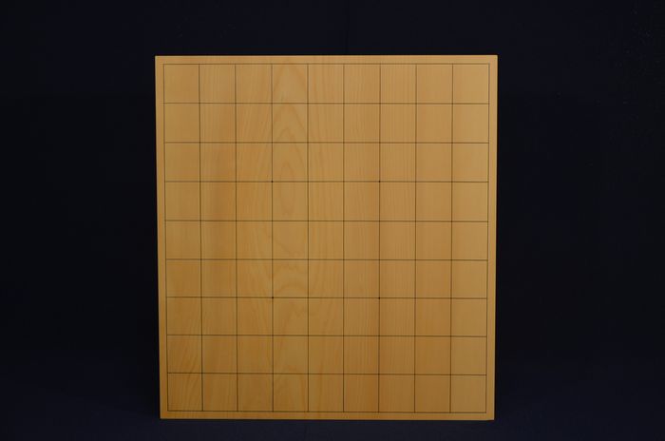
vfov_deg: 21.5
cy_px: 220
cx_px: 332
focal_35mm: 63
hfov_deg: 31.9
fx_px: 1162
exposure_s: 1/30
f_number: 4.8
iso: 400
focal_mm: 42
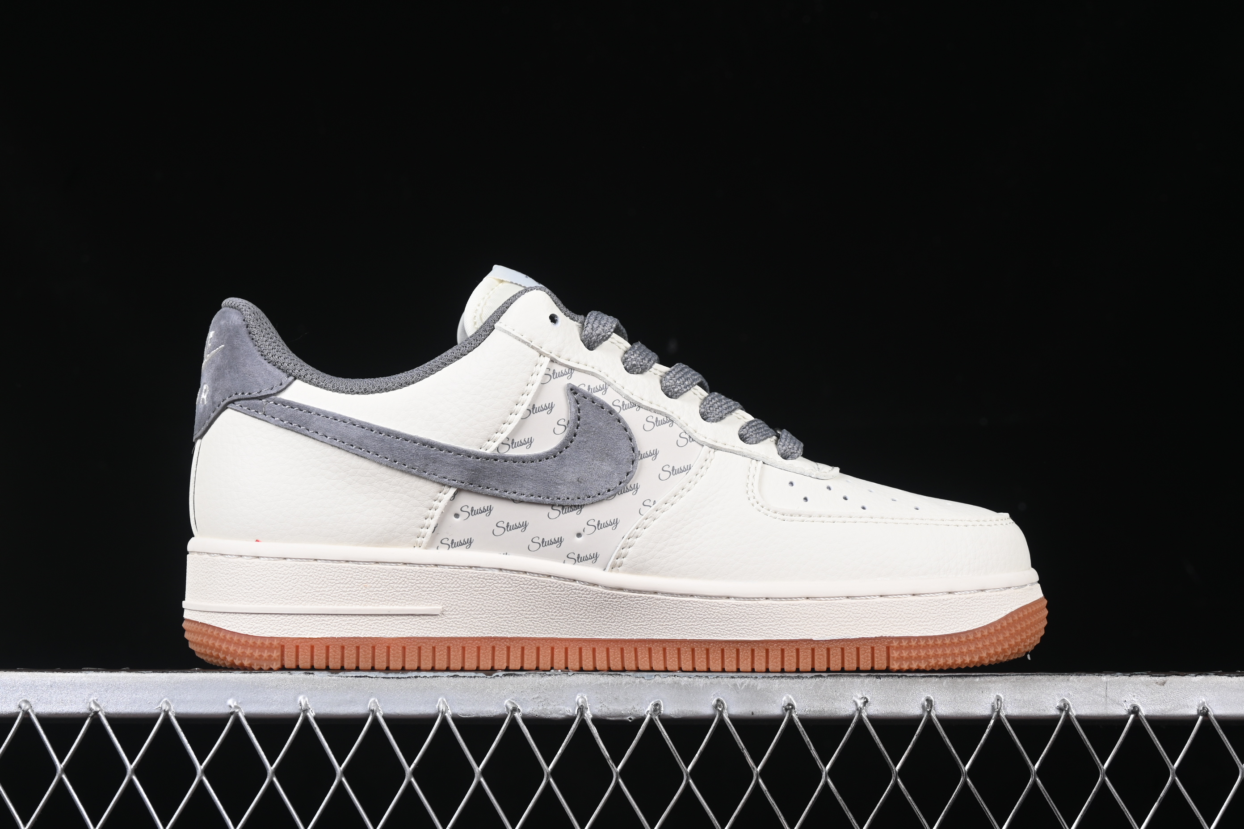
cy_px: 414
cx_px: 622
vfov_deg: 18.2
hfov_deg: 27.0
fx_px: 2591
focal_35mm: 75
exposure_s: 1/80
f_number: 8
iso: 160
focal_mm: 50
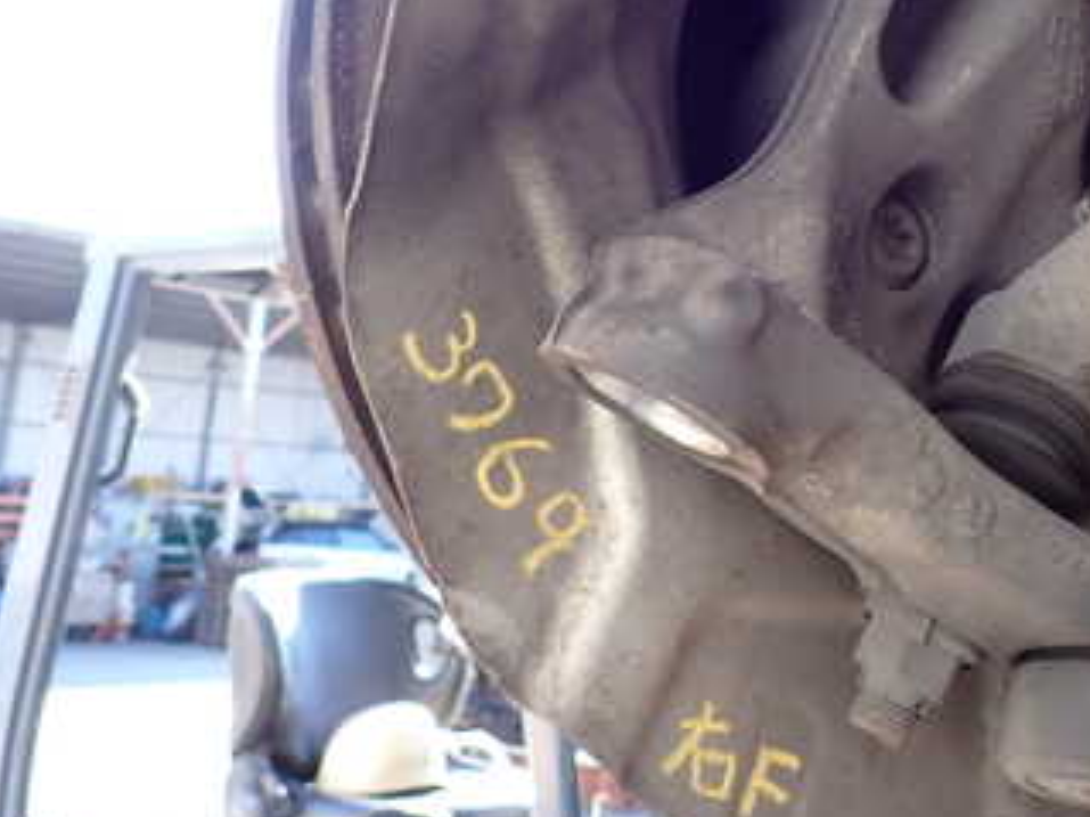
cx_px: 902
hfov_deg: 38.6
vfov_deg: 30.1
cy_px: 157
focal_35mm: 47
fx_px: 1479
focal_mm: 4.5
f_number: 2.8
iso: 100
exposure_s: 1/80
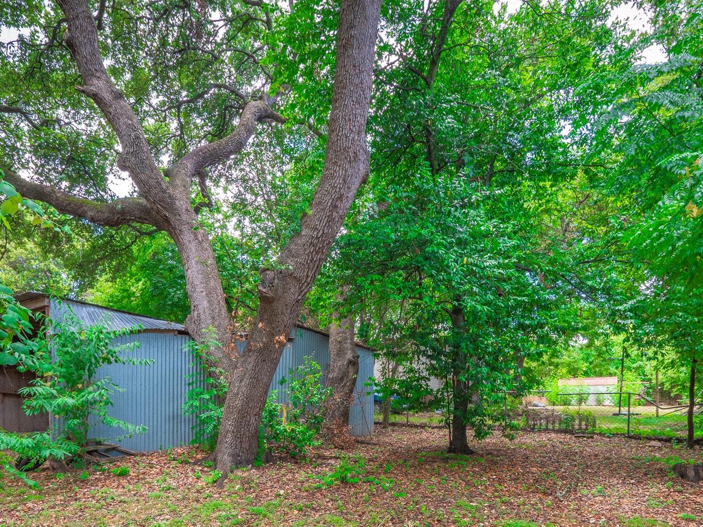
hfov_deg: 76.4
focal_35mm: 22
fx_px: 447
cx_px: 356
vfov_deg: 57.0
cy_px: 414
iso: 200
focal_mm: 7
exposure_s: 1/25
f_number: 8
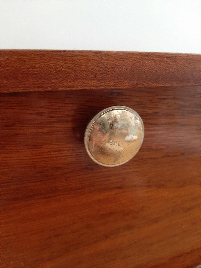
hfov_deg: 53.1
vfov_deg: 67.3
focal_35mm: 26
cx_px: 100
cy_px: 134
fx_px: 201
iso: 200
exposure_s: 1/33
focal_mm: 3.93
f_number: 1.7
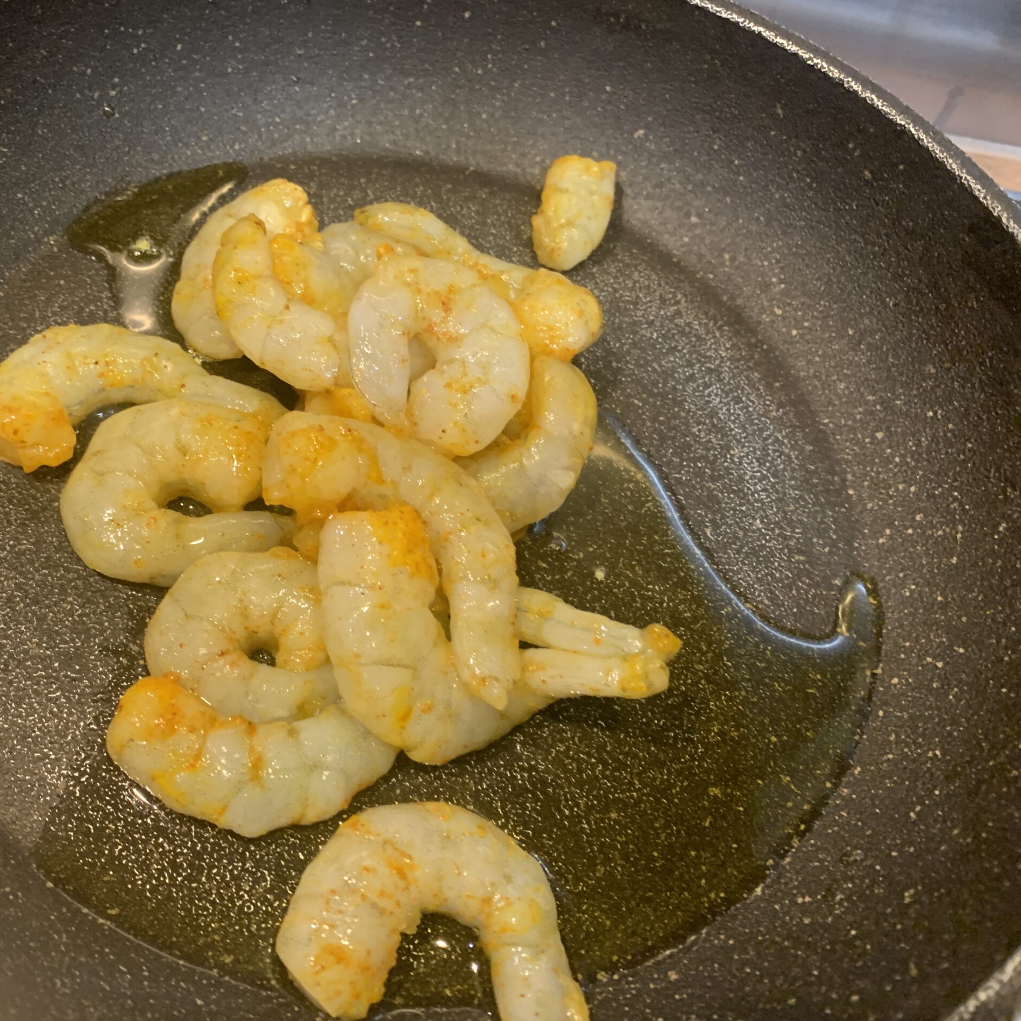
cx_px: 364
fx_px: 1034
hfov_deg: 51.8
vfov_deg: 52.5
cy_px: 511
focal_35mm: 31
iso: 320
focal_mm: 4.25
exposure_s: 1/33
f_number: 1.8
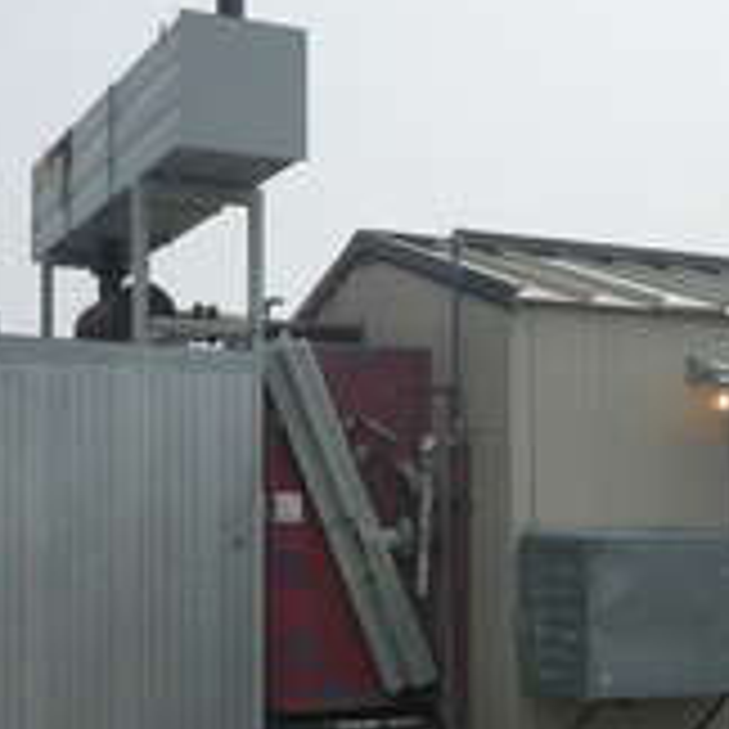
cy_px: 544
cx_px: 432
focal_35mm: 61
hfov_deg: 28.1
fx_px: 1453
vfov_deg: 27.8
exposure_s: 1/800
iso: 80
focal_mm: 5
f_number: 4.2
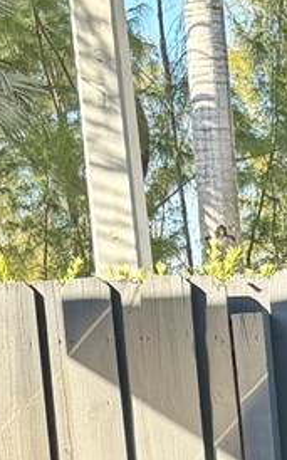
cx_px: 537
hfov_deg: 7.8
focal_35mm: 161
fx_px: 2017
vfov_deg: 12.0
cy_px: 826
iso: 64
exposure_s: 1/323
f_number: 1.6
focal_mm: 5.96
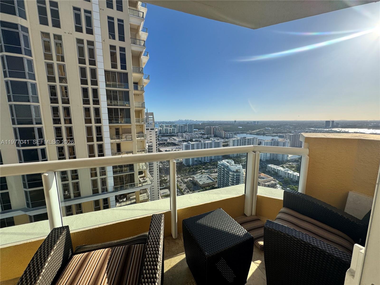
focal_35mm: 14
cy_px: 142
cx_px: 190
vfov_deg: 85.7
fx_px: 154
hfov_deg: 102.1
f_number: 2.2
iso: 50
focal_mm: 2.22
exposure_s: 1/2415
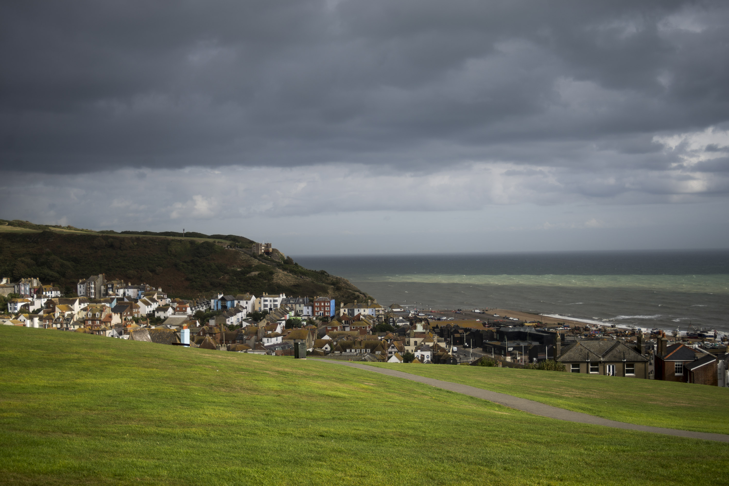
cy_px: 243
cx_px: 364
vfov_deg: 29.9
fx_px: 912
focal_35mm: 45
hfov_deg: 43.6
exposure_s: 1/800
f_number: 3.5
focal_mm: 45
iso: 100
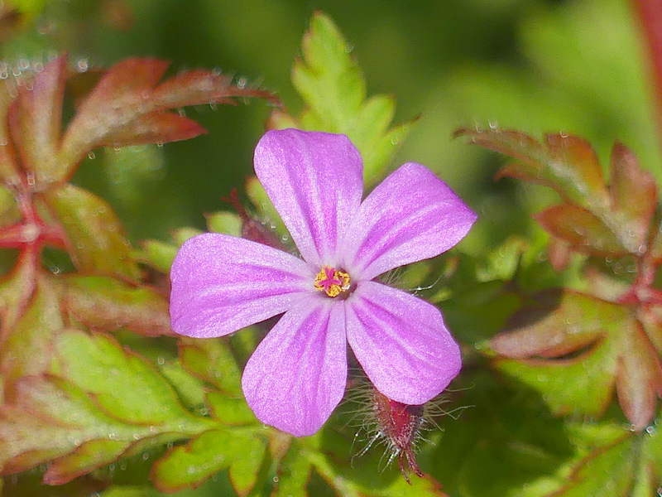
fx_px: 22949
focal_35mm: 1200
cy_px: 248
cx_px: 331
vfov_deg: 1.2
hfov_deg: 1.7
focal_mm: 108
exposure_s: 1/1600
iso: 100
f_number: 4
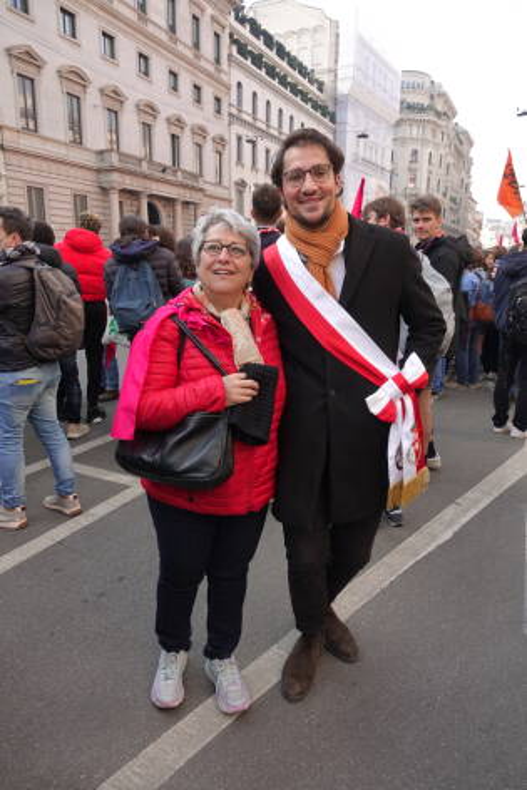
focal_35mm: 24
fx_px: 527
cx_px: 264
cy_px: 395
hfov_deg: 53.2
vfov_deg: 73.7
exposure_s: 1/250
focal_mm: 8.8
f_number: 3.2
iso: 100
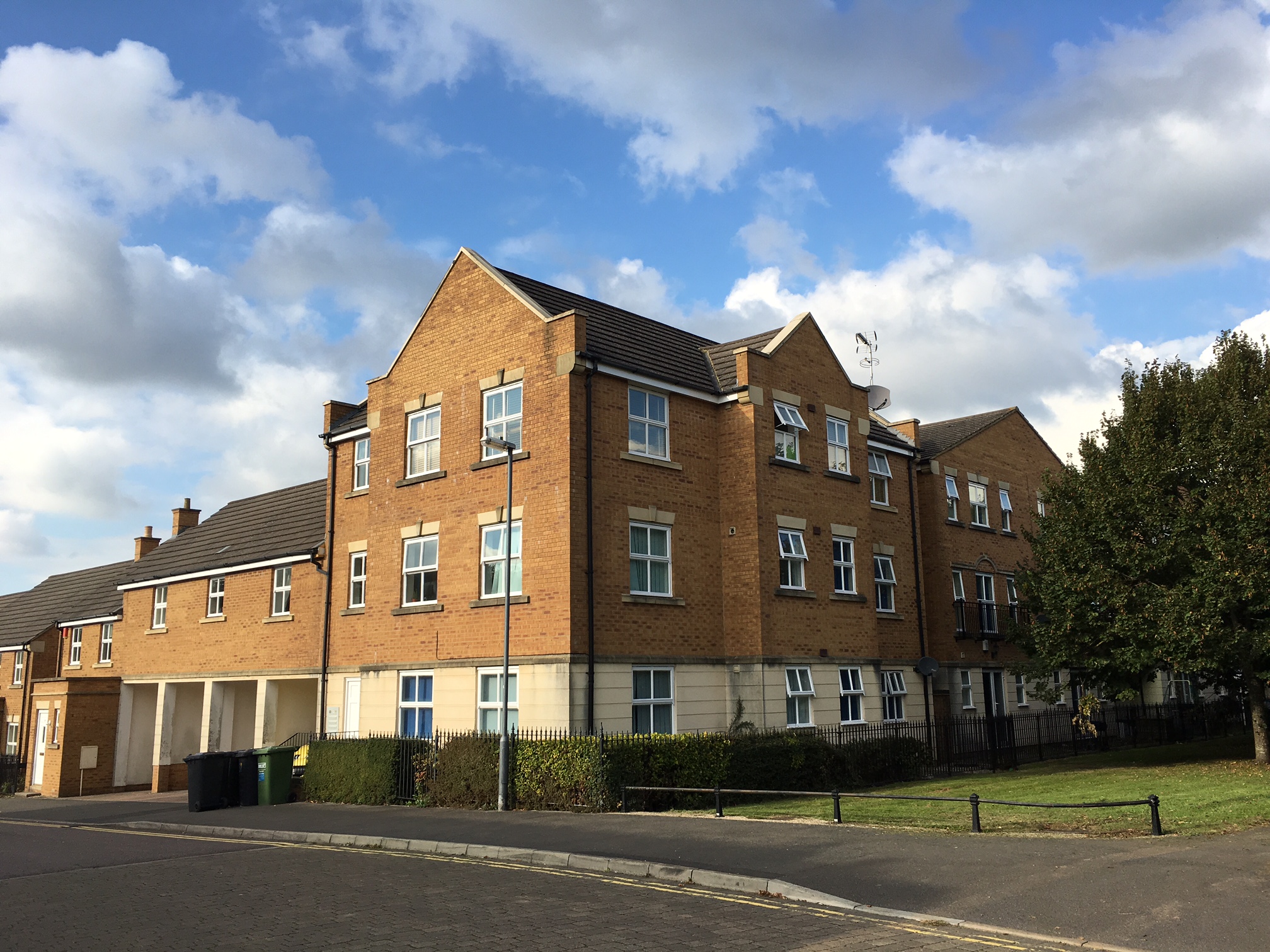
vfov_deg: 48.2
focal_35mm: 29
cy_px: 476
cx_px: 635
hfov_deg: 61.7
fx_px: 1064
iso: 25
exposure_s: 1/1040
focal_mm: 4.15
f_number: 2.2
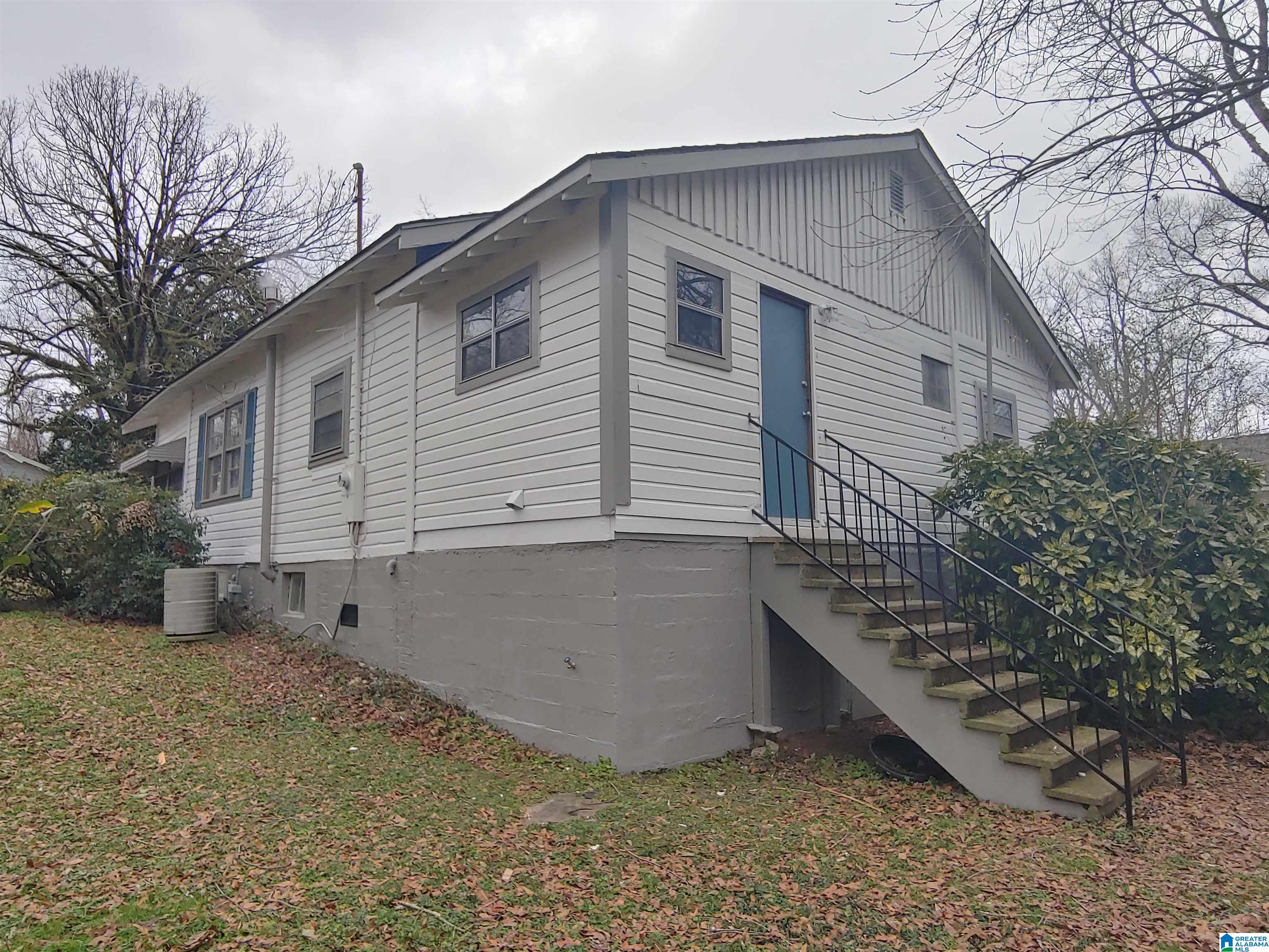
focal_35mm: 20
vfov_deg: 66.0
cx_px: 634
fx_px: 733
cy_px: 476
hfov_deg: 81.7
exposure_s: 1/253
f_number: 1.9
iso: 50
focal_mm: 2.18
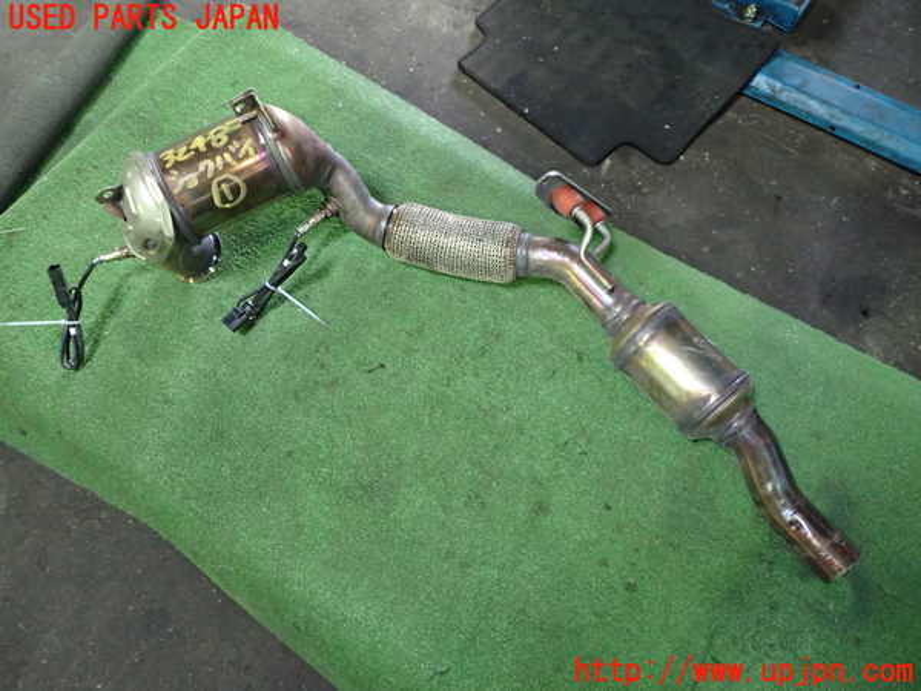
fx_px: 798
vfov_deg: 46.8
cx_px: 460
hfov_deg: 60.0
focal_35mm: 30
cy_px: 346
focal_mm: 5.4
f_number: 2.3
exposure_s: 1/30
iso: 640
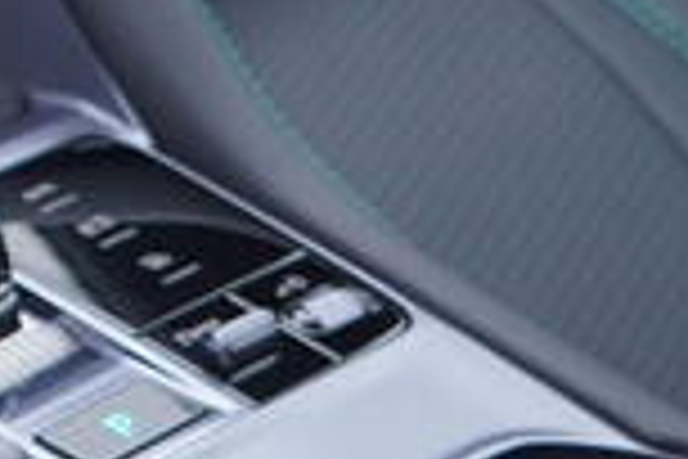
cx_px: -1524
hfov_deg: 7.3
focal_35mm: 241
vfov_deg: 5.5
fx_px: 4605
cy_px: -740
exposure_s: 1/40
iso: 125
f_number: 2.8
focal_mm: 24
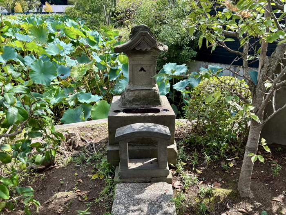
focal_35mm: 26
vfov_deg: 53.1
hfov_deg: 67.3
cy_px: 108
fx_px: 215
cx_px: 143
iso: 50
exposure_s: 1/641
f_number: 1.6
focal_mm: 5.96
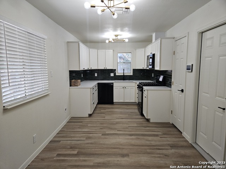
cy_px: 84
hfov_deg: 73.9
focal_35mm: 23
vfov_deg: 58.9
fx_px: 150
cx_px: 113
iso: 64
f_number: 1.8
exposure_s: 1/60
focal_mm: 5.4
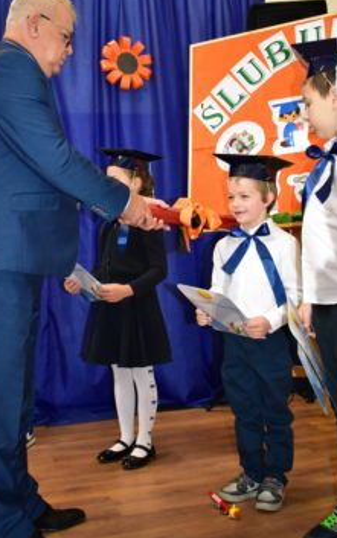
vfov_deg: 49.1
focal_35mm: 40
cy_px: 227
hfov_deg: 32.0
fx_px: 587
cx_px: 143
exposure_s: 1/200
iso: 6400
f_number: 4
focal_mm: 22
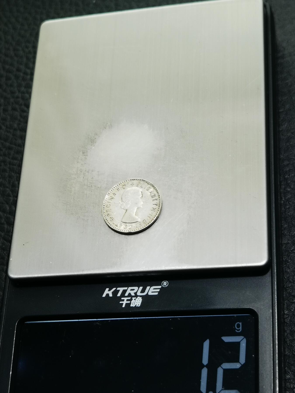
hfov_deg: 21.9
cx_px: 148
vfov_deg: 29.0
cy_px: 196
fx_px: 761
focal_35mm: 67
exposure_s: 1/100
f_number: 1.9
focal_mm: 6.67
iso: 100
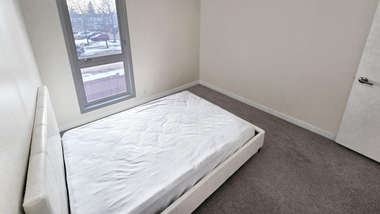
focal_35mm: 15
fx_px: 151
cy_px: 65
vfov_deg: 67.8
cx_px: 180
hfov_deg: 102.9
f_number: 2.2
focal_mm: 2.2
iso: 64
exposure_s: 1/120
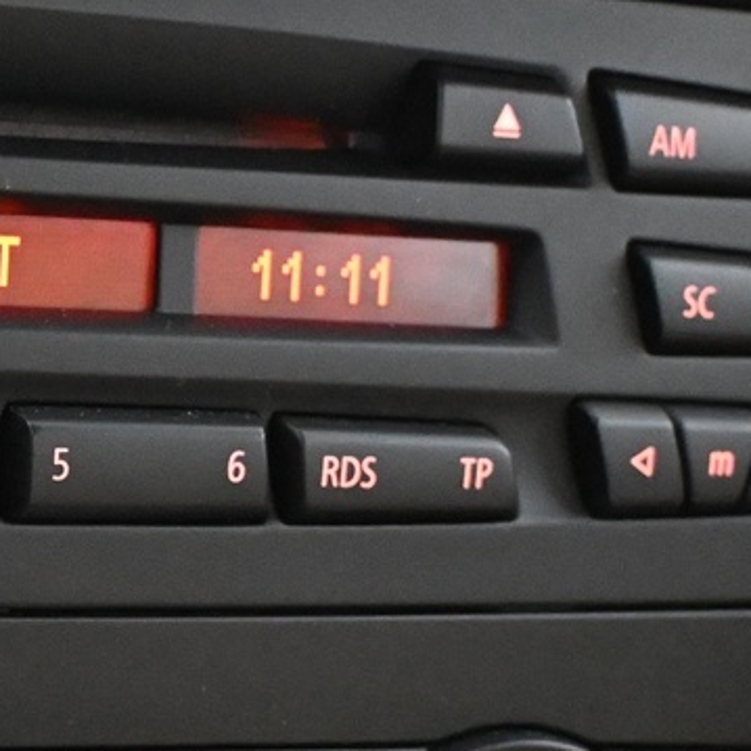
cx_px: -184
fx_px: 2823
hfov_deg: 14.6
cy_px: 540
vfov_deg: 15.1
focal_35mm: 115
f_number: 3.8
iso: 6400
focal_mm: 20
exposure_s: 1/30
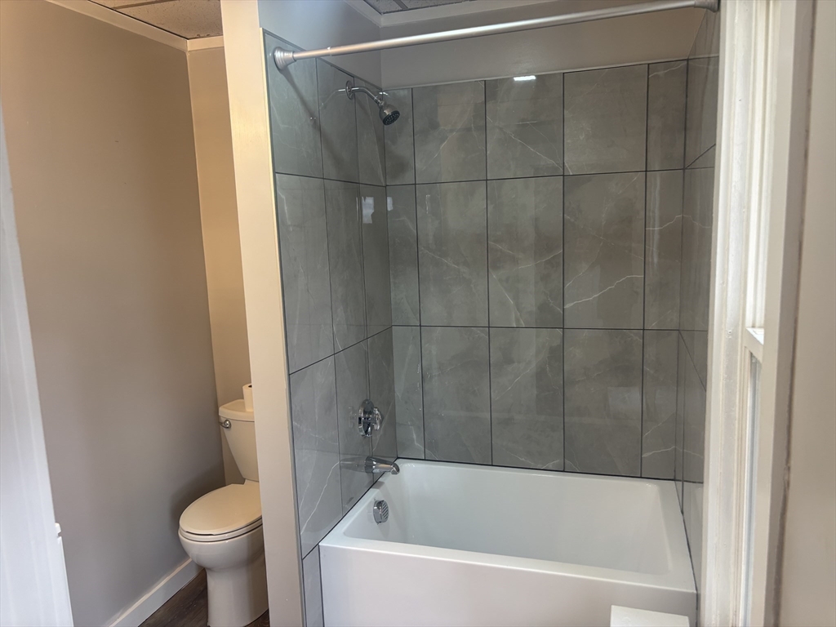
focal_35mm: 26
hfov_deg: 67.3
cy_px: 314
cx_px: 418
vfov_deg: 53.1
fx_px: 628
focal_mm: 5.96
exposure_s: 1/60
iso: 80
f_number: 1.6
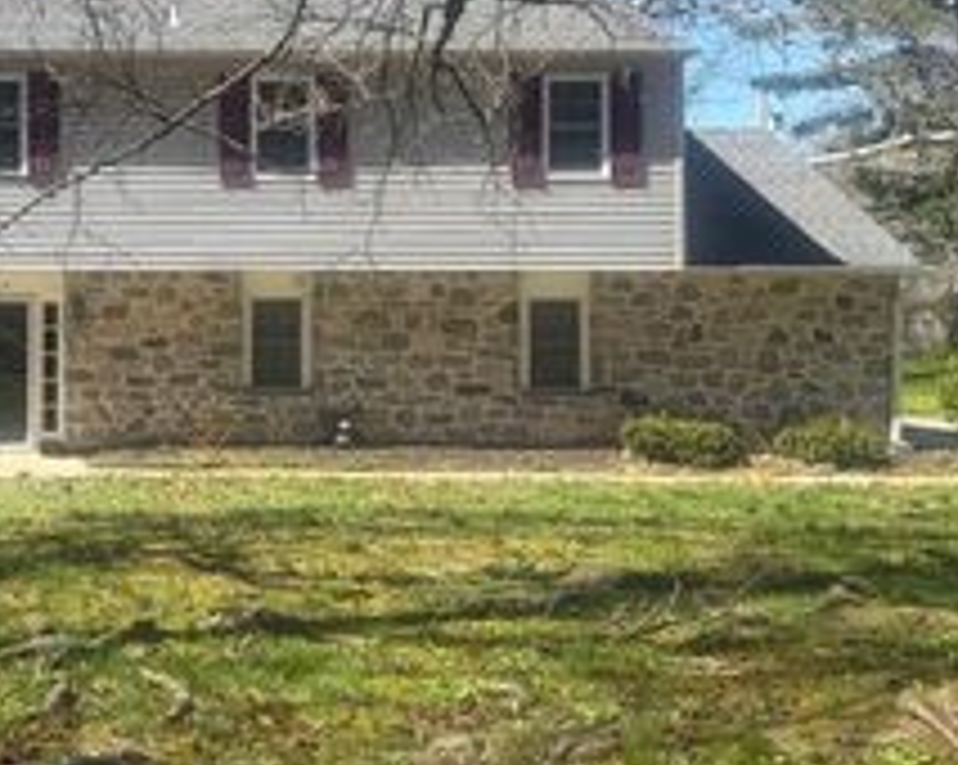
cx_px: 166
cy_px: 268
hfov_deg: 33.0
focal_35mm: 55
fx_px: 1558
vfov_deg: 27.4
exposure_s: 1/2232
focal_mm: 6.76
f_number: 1.78
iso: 80
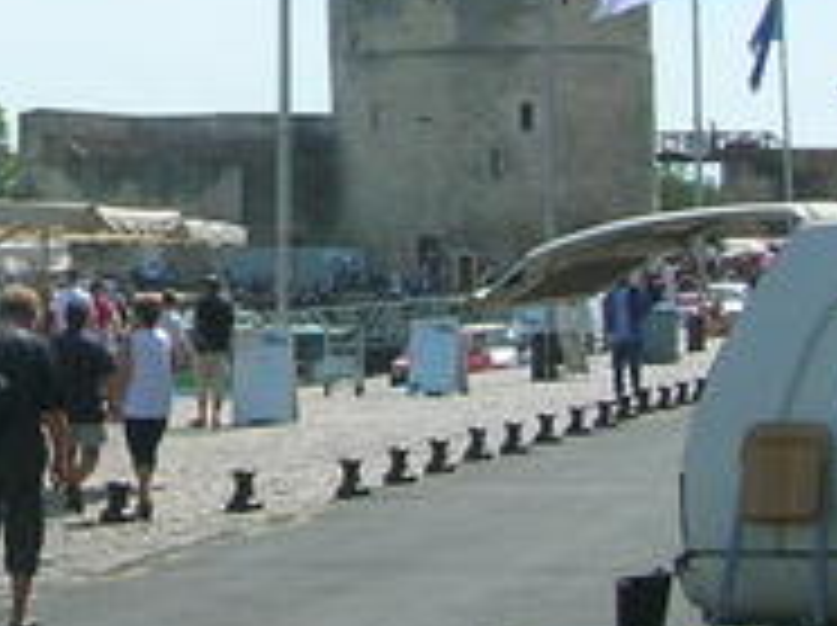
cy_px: -9
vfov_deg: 10.6
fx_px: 3357
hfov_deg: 13.9
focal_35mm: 139
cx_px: -126
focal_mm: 5.7
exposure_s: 1/462
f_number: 4.9
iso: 50
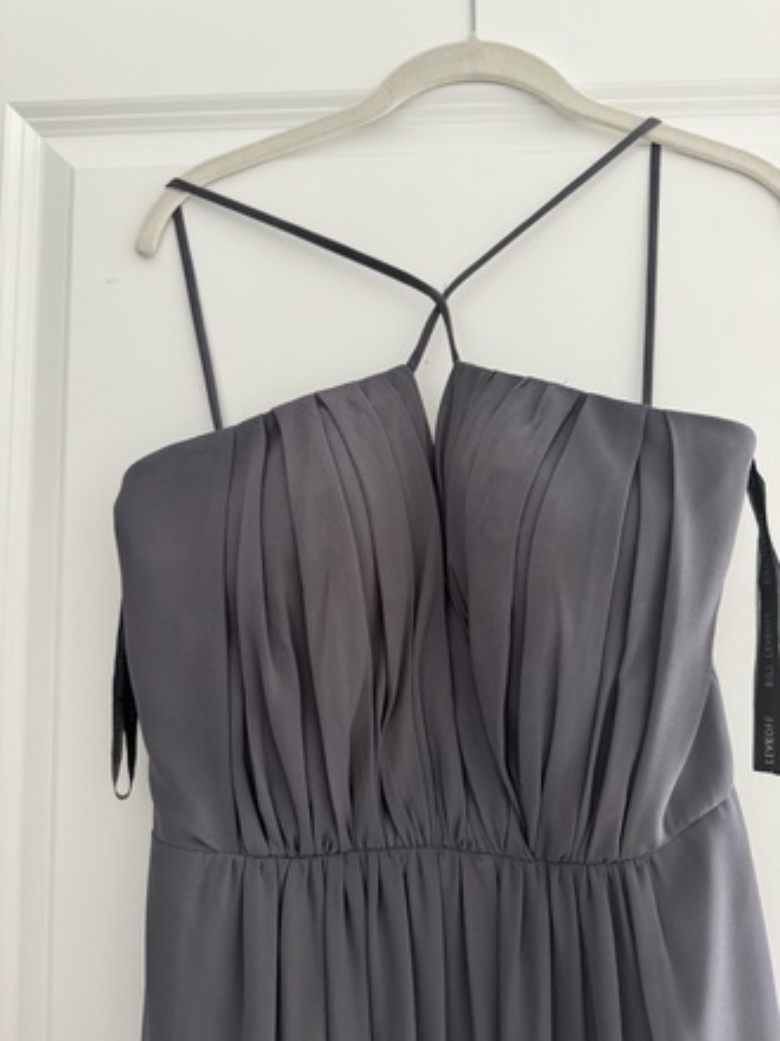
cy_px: 520
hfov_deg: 56.8
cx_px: 390
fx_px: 721
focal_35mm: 24
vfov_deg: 71.6
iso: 200
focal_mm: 6.76
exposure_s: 1/76
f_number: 1.78
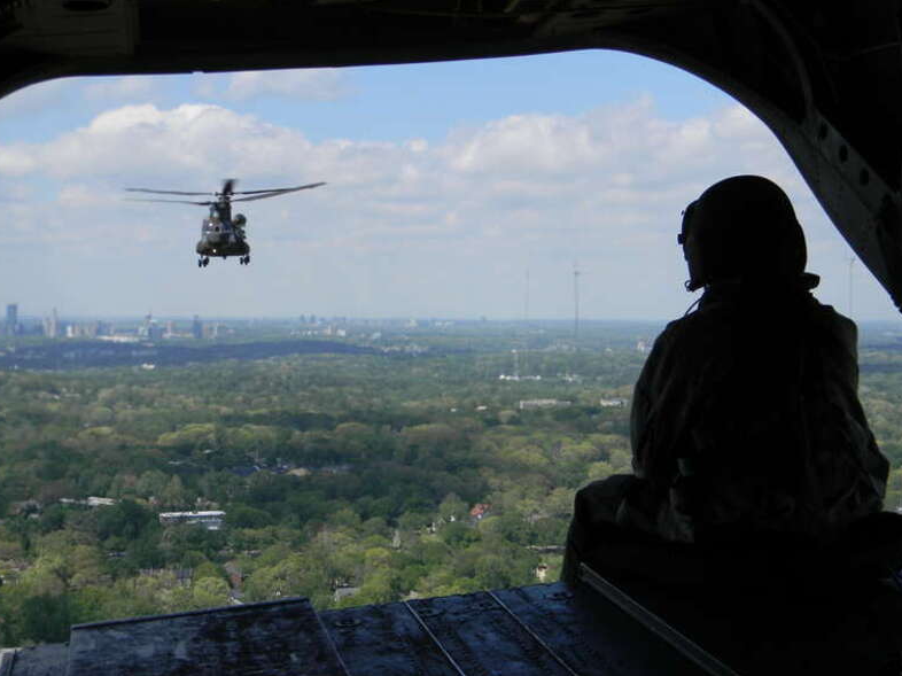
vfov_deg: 25.6
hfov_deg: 33.8
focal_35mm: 57
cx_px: 446
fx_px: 1485
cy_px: 343
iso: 80
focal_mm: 10.1
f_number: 8.2
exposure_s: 1/203
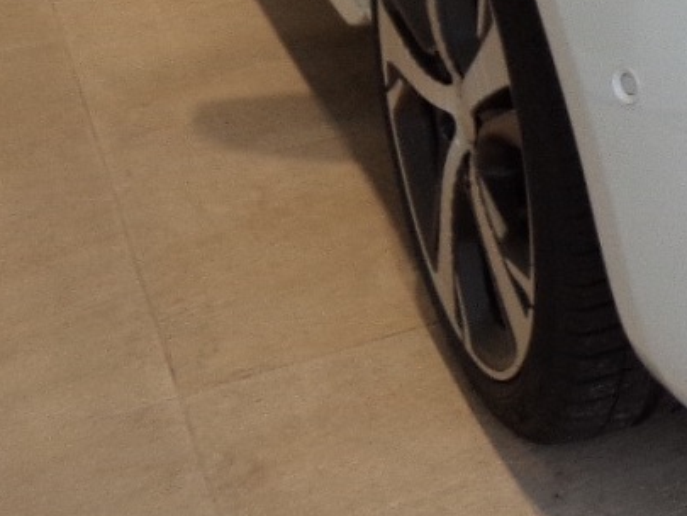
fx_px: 2204
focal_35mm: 111
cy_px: -487
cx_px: 1148
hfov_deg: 15.7
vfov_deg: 12.0
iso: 100
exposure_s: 1/60
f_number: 3.3
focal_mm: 4.6
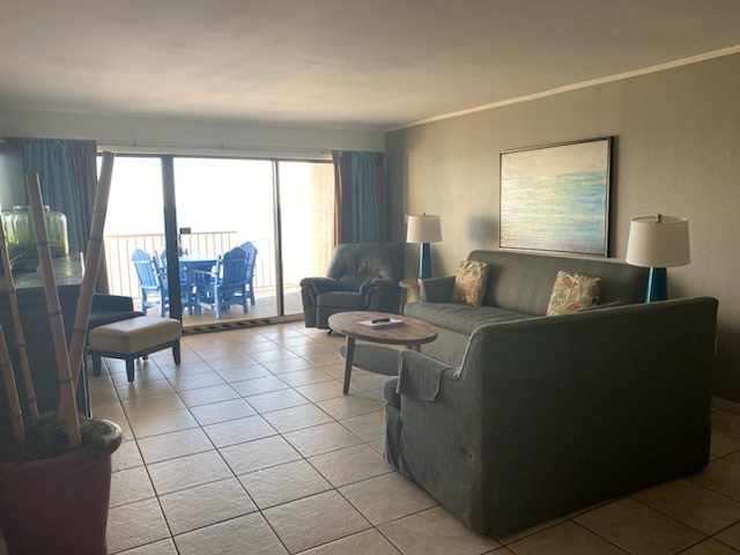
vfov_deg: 53.1
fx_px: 556
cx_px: 370
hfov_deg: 67.3
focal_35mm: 26
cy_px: 278
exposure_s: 1/120
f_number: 1.8
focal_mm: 4.25
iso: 64
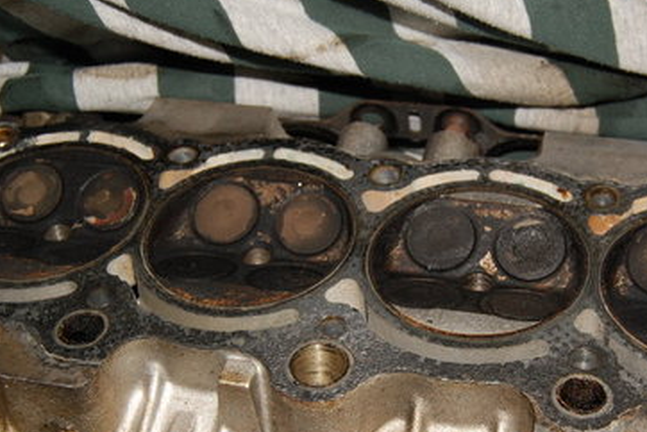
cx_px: 384
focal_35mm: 61
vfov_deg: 22.1
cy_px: 325
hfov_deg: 32.8
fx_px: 1095
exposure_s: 1/60
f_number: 5
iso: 400
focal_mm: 23
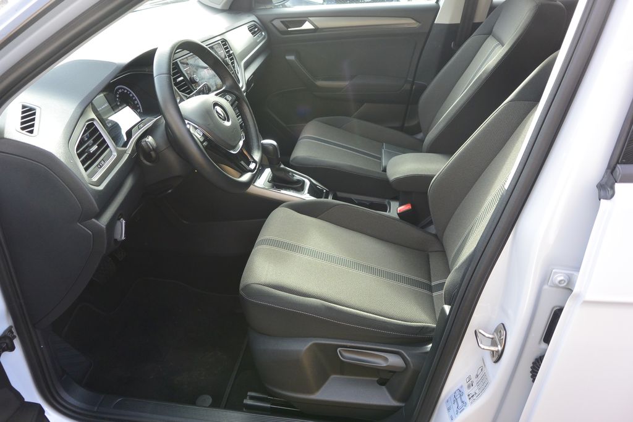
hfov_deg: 67.4
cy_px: 211
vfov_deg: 47.9
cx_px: 316
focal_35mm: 27
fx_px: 475
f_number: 3.5
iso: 160
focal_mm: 10
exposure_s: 1/125
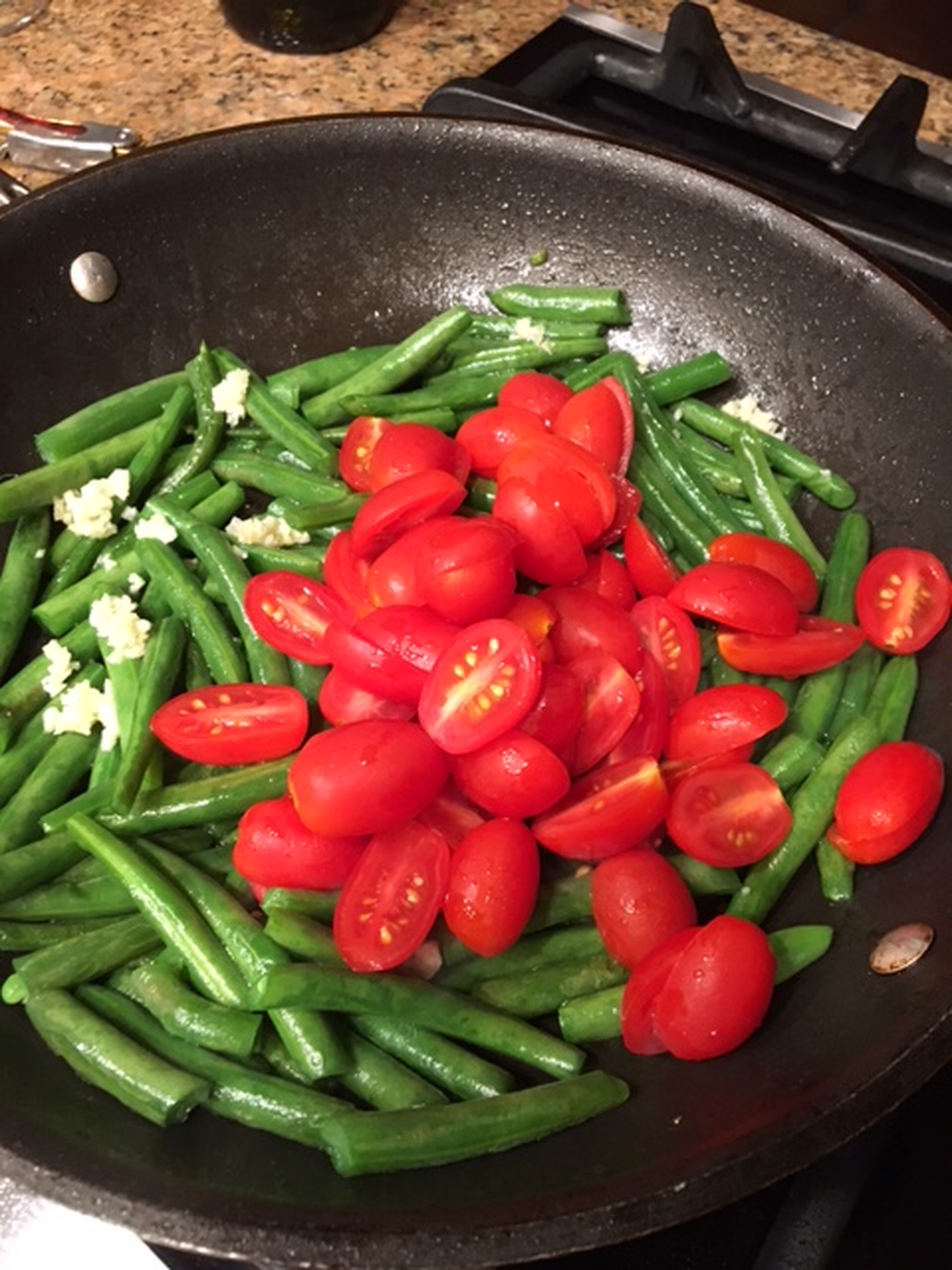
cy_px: 635
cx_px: 476
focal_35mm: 29
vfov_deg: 61.7
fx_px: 1063
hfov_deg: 48.2
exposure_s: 1/30
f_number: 2.2
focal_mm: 4.15
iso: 200
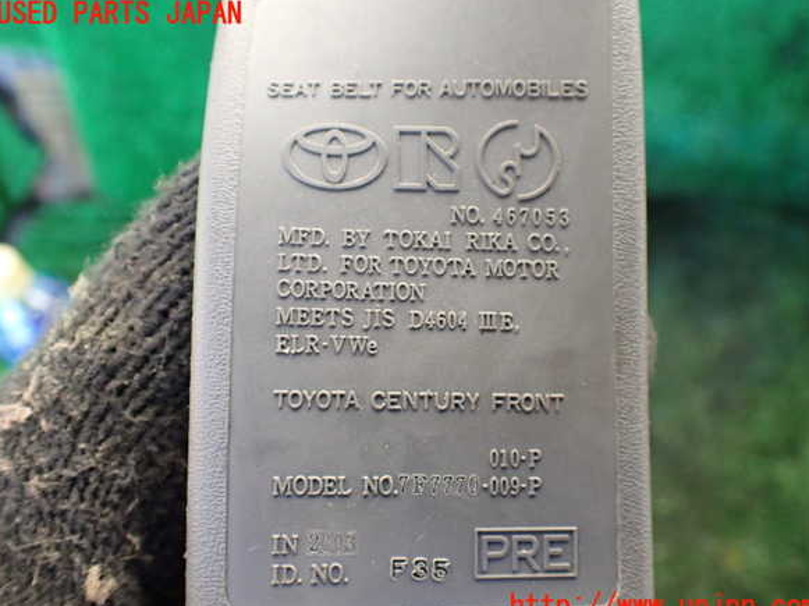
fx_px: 724
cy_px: 311
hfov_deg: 58.4
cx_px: 407
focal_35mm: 31
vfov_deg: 45.4
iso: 640
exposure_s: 1/125
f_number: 2.3
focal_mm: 5.4
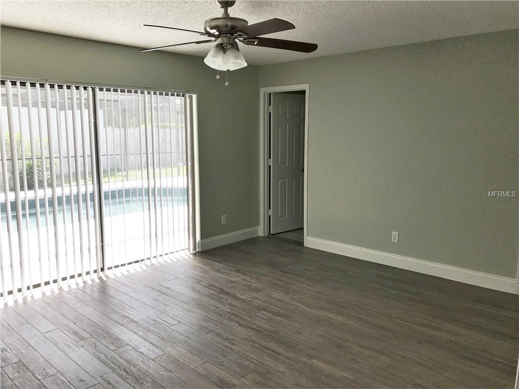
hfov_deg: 63.4
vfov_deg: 49.7
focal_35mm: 28
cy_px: 194
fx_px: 420
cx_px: 260
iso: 20
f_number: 1.8
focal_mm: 3.99
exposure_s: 1/337
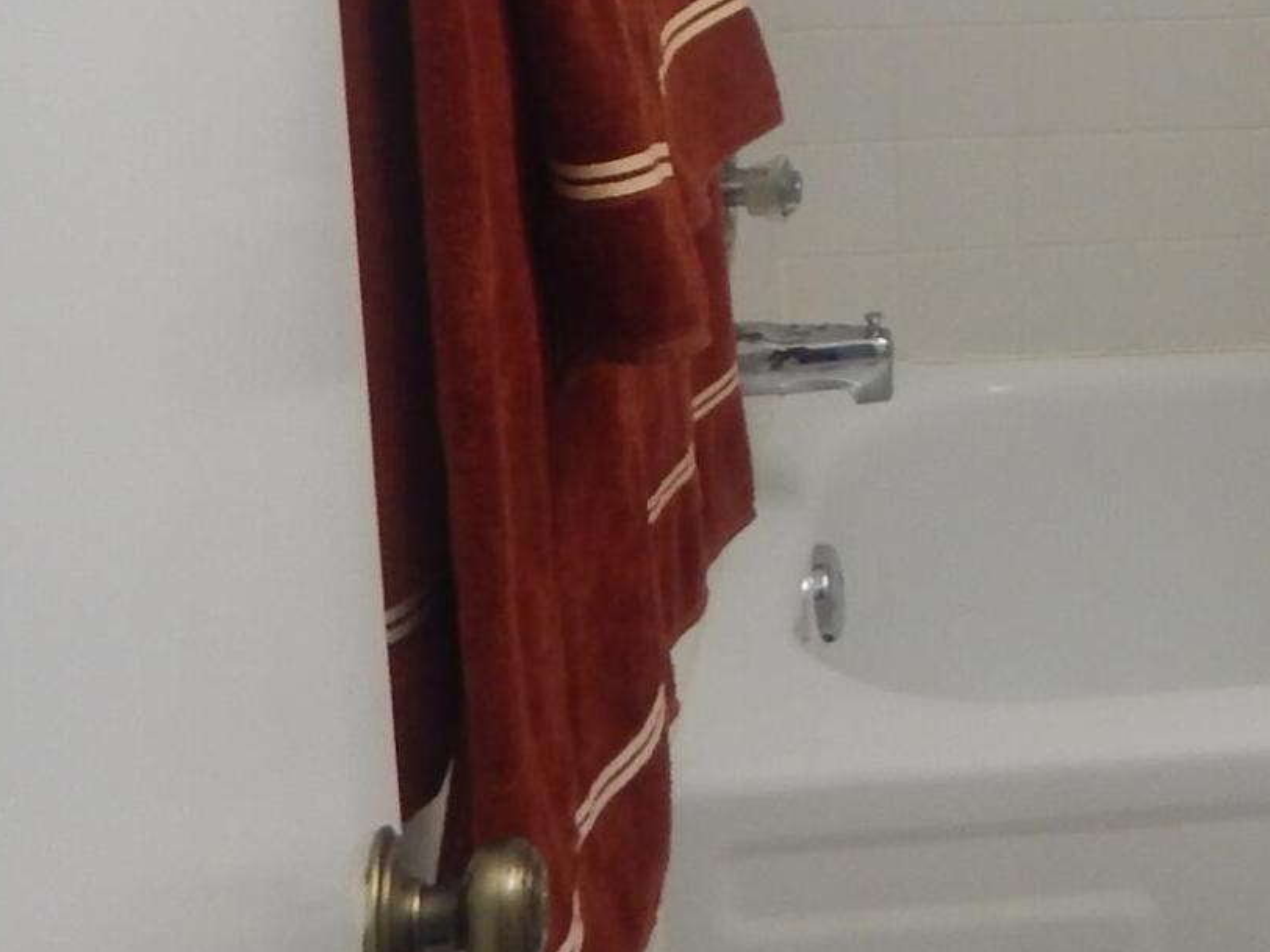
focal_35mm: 78
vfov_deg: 17.9
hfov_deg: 22.1
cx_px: 1709
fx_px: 2862
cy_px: -219
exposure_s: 1/30
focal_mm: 4
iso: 125
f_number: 3
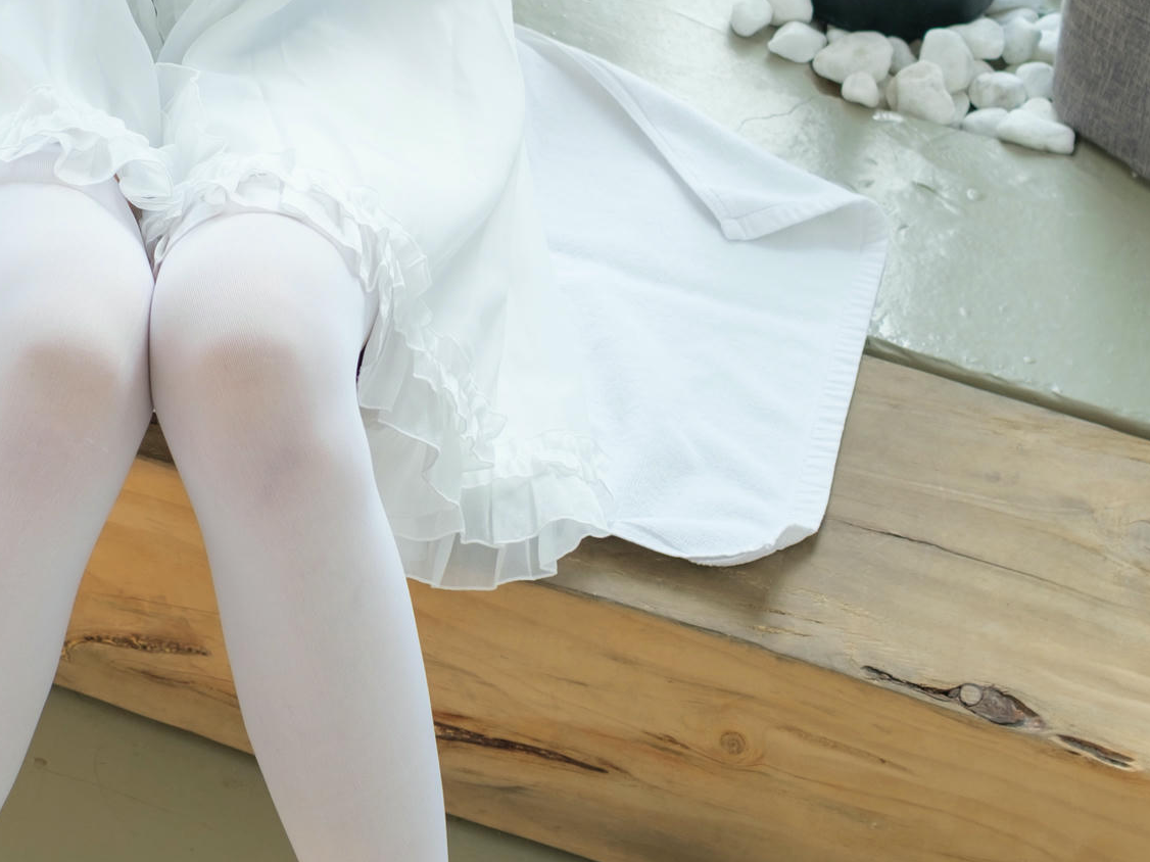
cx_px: 200
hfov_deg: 21.0
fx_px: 3056
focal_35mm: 92
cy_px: 73
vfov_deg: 15.8
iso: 160
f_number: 2.8
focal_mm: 23
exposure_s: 1/60
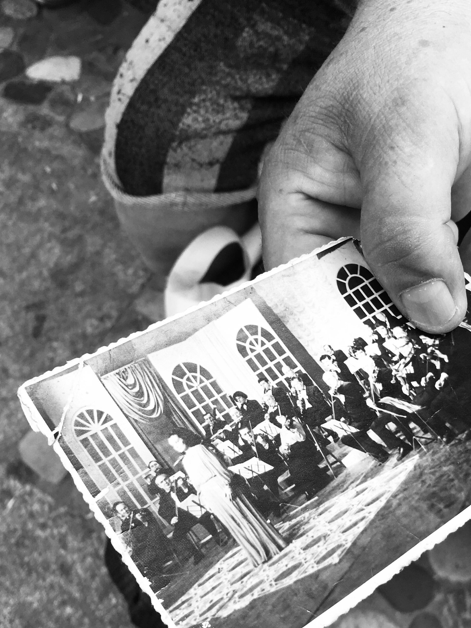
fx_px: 871
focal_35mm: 48
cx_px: 343
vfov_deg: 39.6
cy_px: 363
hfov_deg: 29.9
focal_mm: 4.15
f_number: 2.2
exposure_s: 1/377
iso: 25
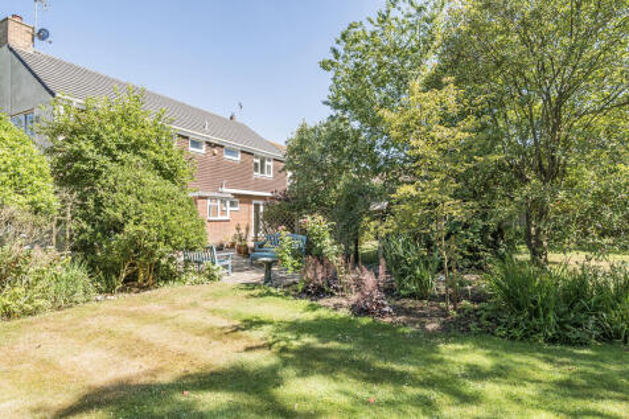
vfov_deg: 67.3
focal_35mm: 18
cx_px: 314
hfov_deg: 90.0
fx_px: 314
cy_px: 210
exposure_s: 1/125
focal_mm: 12
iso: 200
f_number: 8
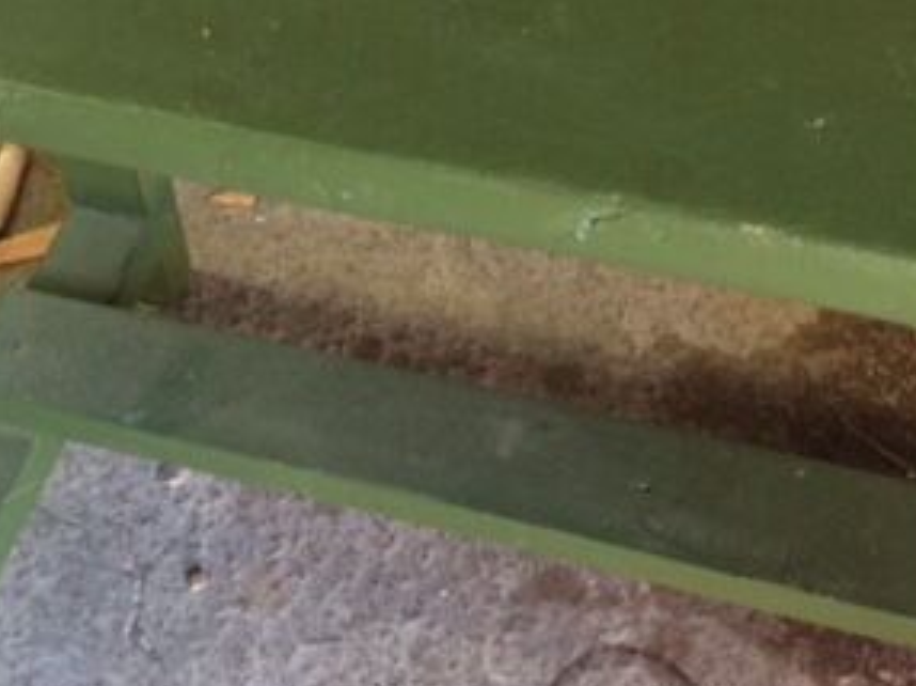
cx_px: 291
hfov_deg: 29.6
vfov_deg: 21.9
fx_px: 1719
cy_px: 42
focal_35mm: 65
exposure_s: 1/33
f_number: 2.2
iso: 160
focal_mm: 4.15
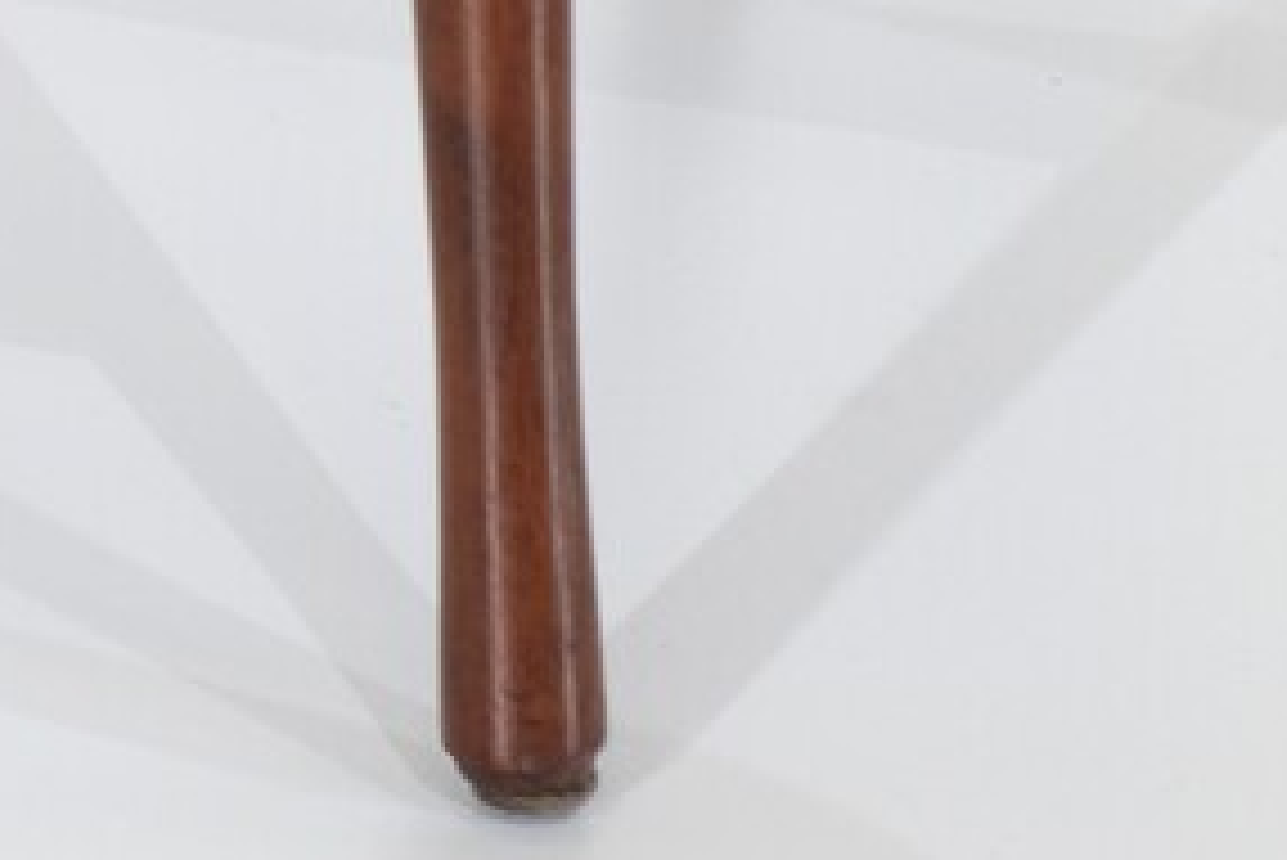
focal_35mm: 222
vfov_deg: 6.0
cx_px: -522
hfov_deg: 9.1
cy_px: -901
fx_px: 7940
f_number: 5.6
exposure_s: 1/52
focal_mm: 35
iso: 800
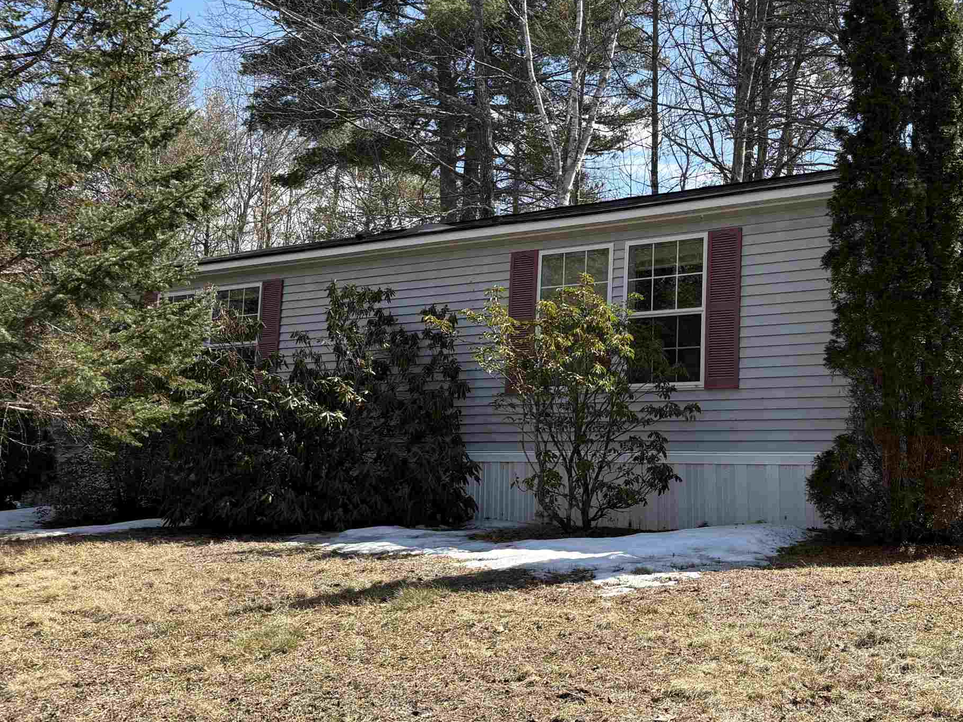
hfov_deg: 42.7
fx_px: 1224
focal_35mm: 44
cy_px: 334
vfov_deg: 32.9
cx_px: 594
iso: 50
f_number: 1.6
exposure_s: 1/1517
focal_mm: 5.96
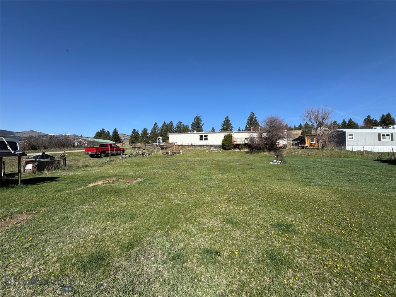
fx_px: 160
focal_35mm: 14
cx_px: 198
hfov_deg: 102.1
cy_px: 148
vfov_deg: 85.7
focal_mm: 2.22
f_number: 2.2
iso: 40
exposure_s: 1/1880
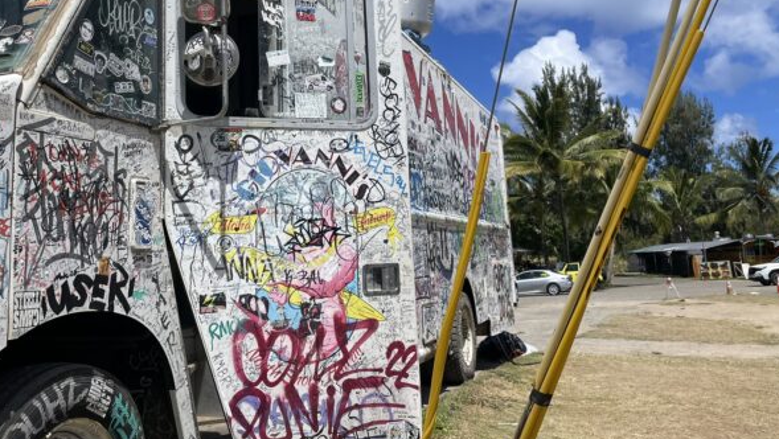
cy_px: 130
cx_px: 360
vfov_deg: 32.5
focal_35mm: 36
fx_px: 744
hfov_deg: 55.2
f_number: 1.6
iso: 32
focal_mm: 4.2
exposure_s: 1/5556
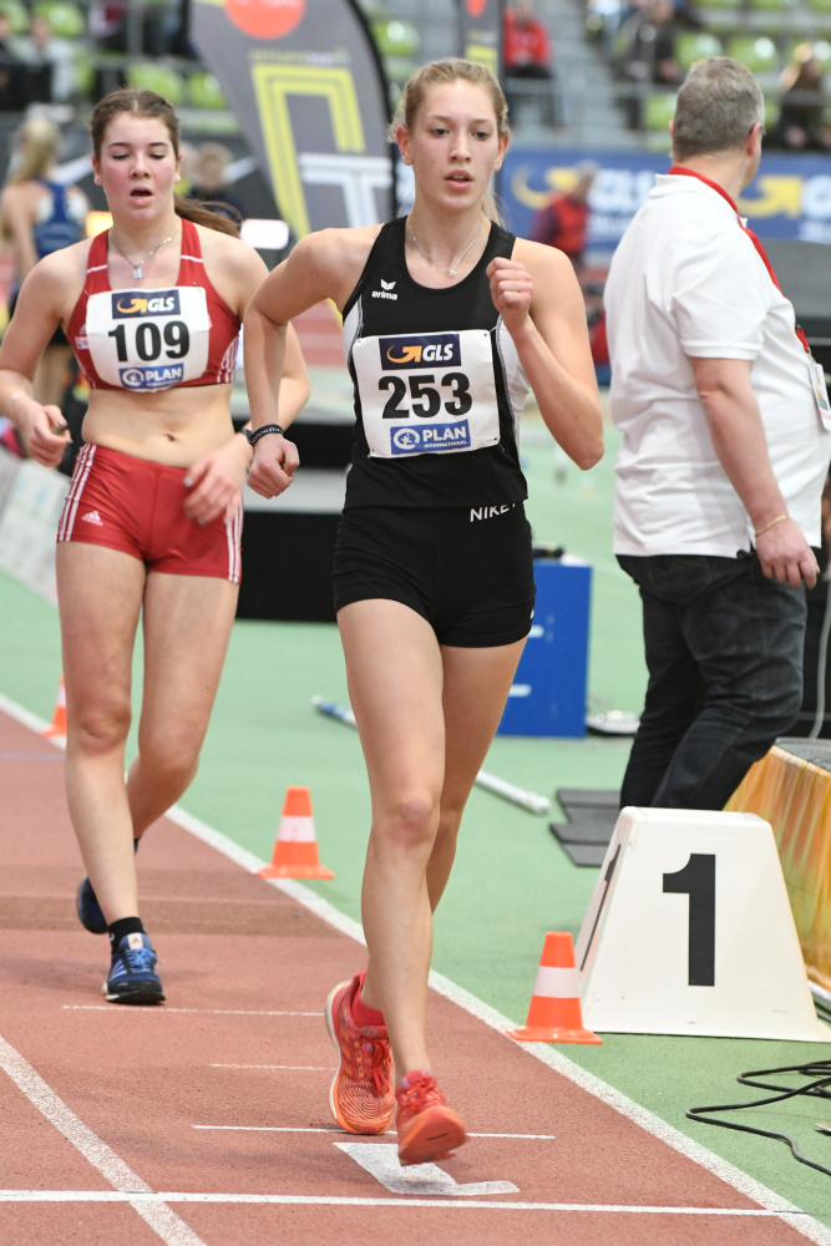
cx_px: 416
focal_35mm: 255
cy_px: 623
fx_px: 8826
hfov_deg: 5.4
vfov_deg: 8.1
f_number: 5
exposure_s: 1/250
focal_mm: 170
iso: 3600
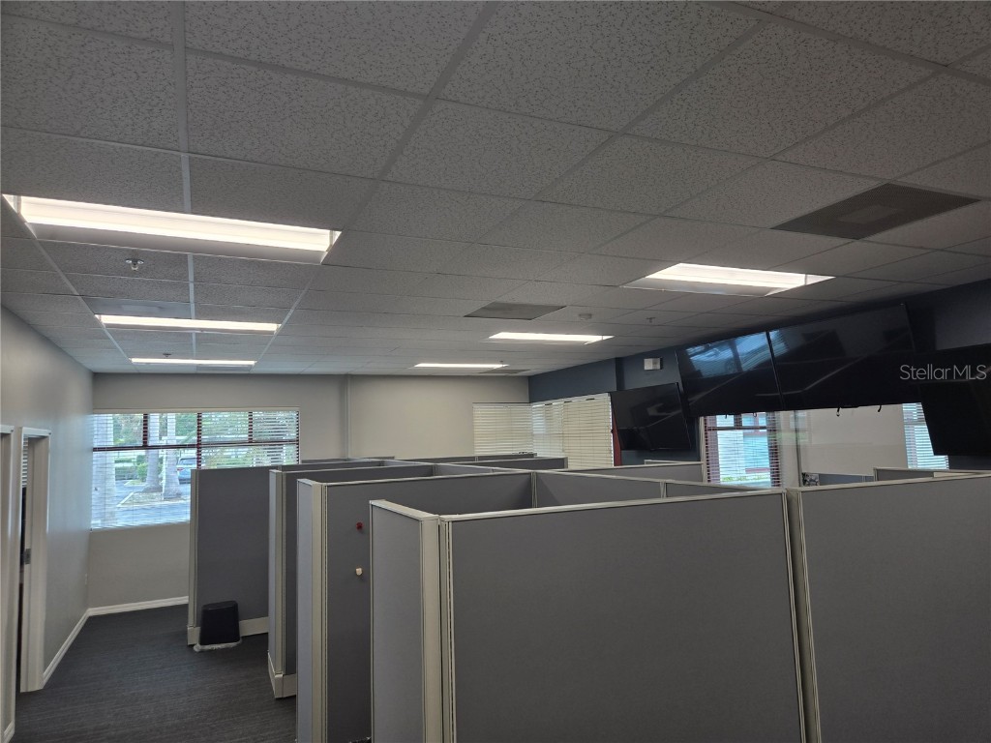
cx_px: 496
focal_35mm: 23
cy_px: 372
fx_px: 658
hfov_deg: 73.9
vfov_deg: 58.9
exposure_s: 1/120
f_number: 1.8
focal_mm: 5.4
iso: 50
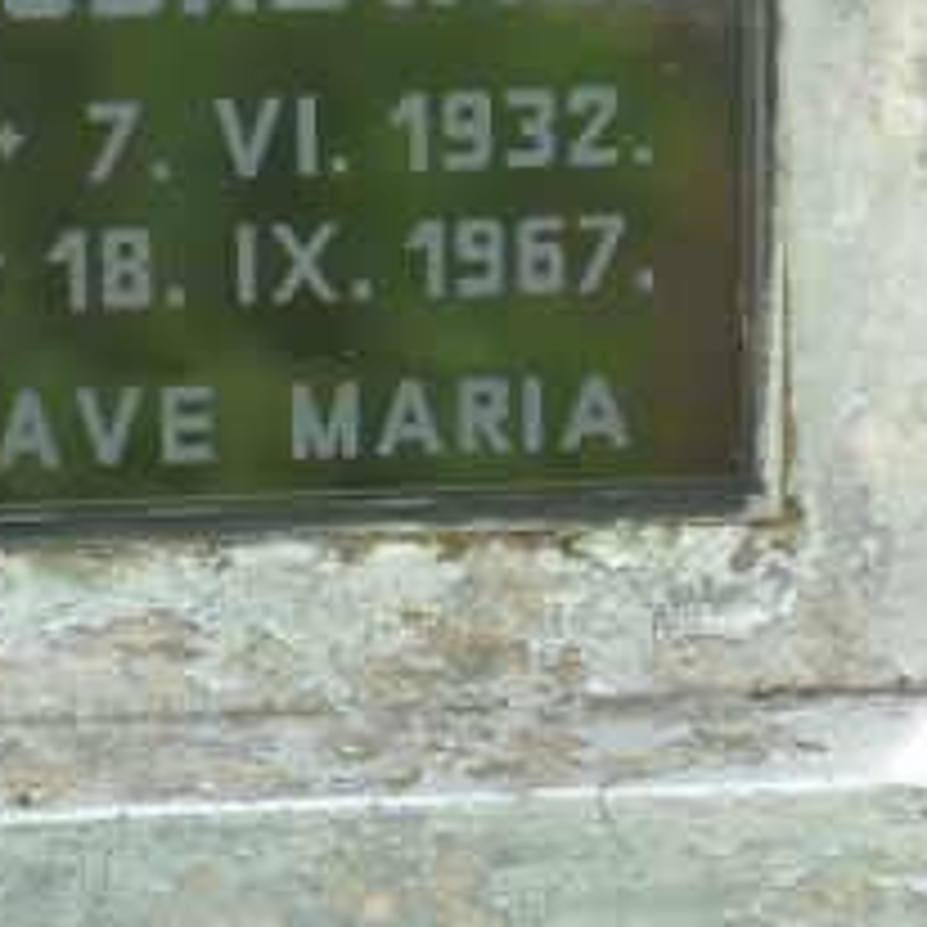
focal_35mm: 303
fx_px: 9180
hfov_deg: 5.8
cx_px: 238
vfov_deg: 5.8
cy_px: 171
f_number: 4.5
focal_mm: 24.1
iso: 160
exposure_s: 1/60
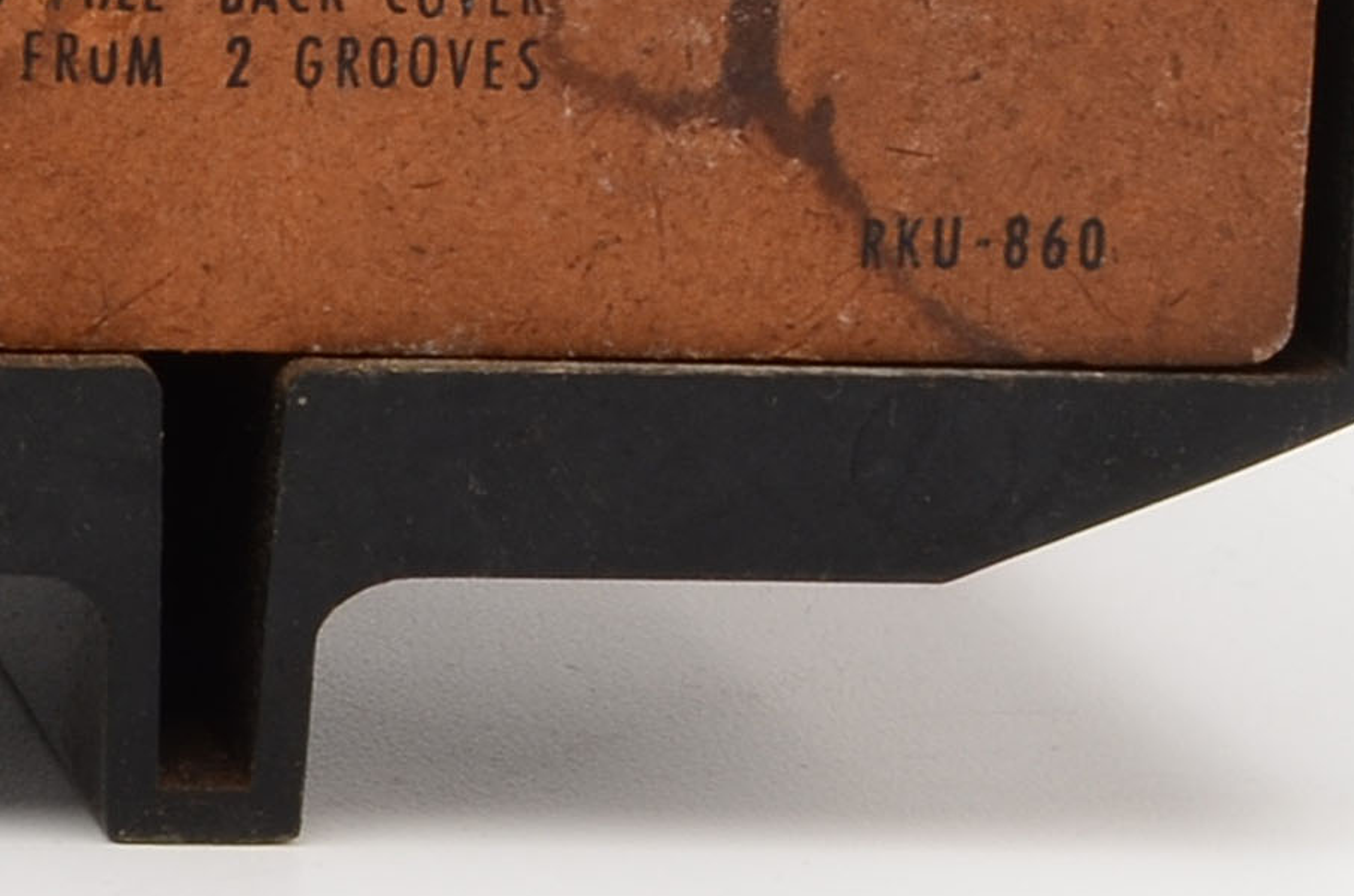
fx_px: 8885
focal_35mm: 237
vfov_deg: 5.7
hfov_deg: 8.0
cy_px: -856
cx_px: -2009
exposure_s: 1/160
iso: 100
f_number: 20
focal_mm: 29
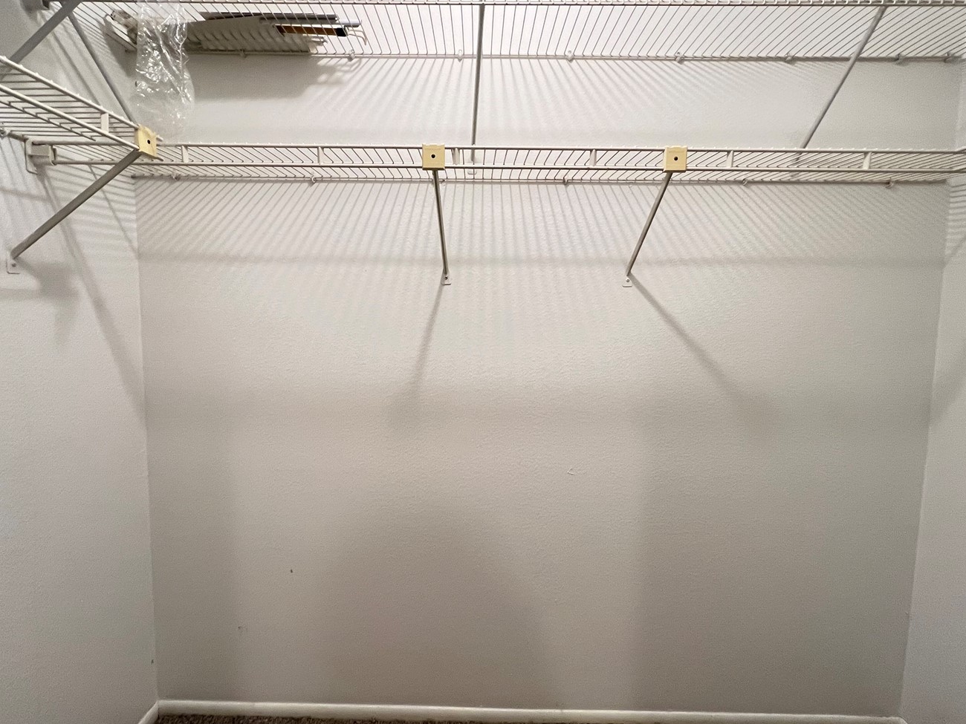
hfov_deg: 94.5
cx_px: 476
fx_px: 446
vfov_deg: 78.0
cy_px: 339
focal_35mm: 16
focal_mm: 1.57
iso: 320
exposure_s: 1/60
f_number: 1.8
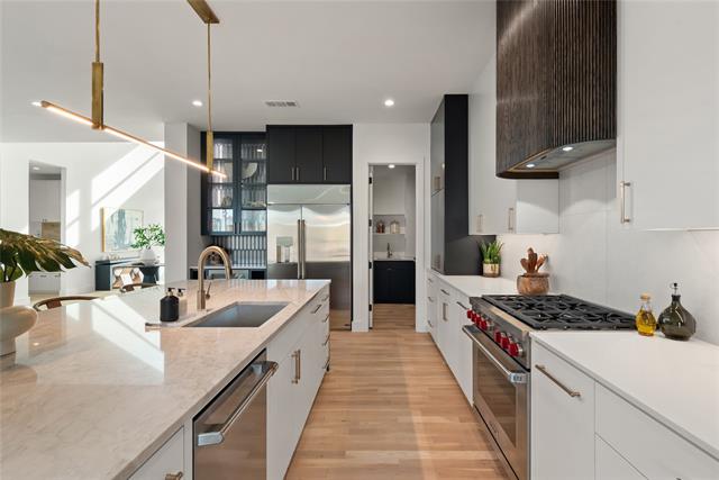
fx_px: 320
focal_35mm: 16
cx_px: 360
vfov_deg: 73.8
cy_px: 240
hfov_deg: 96.7
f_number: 11
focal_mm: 16
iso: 500
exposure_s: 1/30
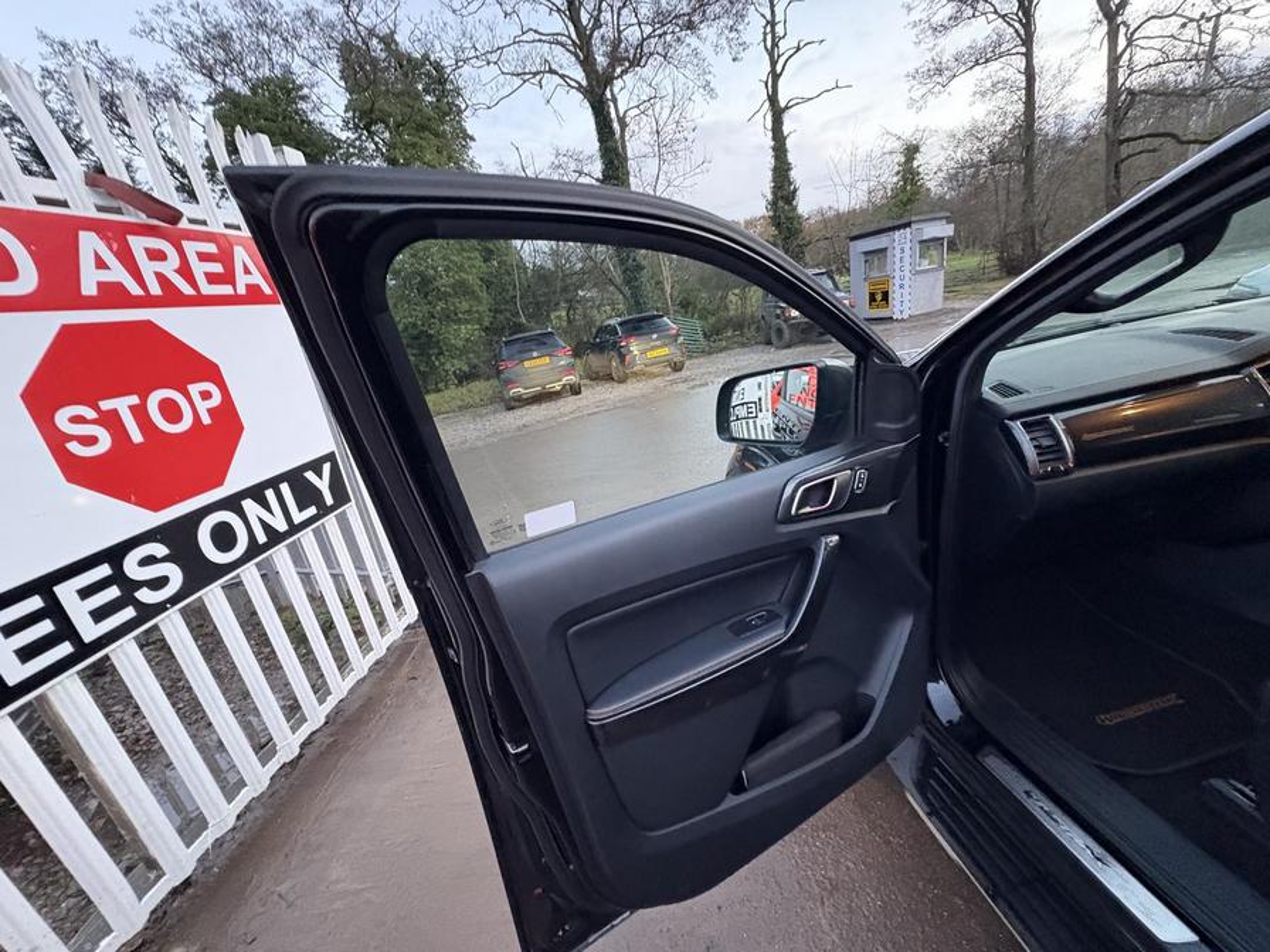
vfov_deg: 85.7
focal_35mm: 14
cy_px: 476
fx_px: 514
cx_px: 635
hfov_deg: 102.1
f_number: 2.2
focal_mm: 2.22
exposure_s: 1/40
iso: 1000
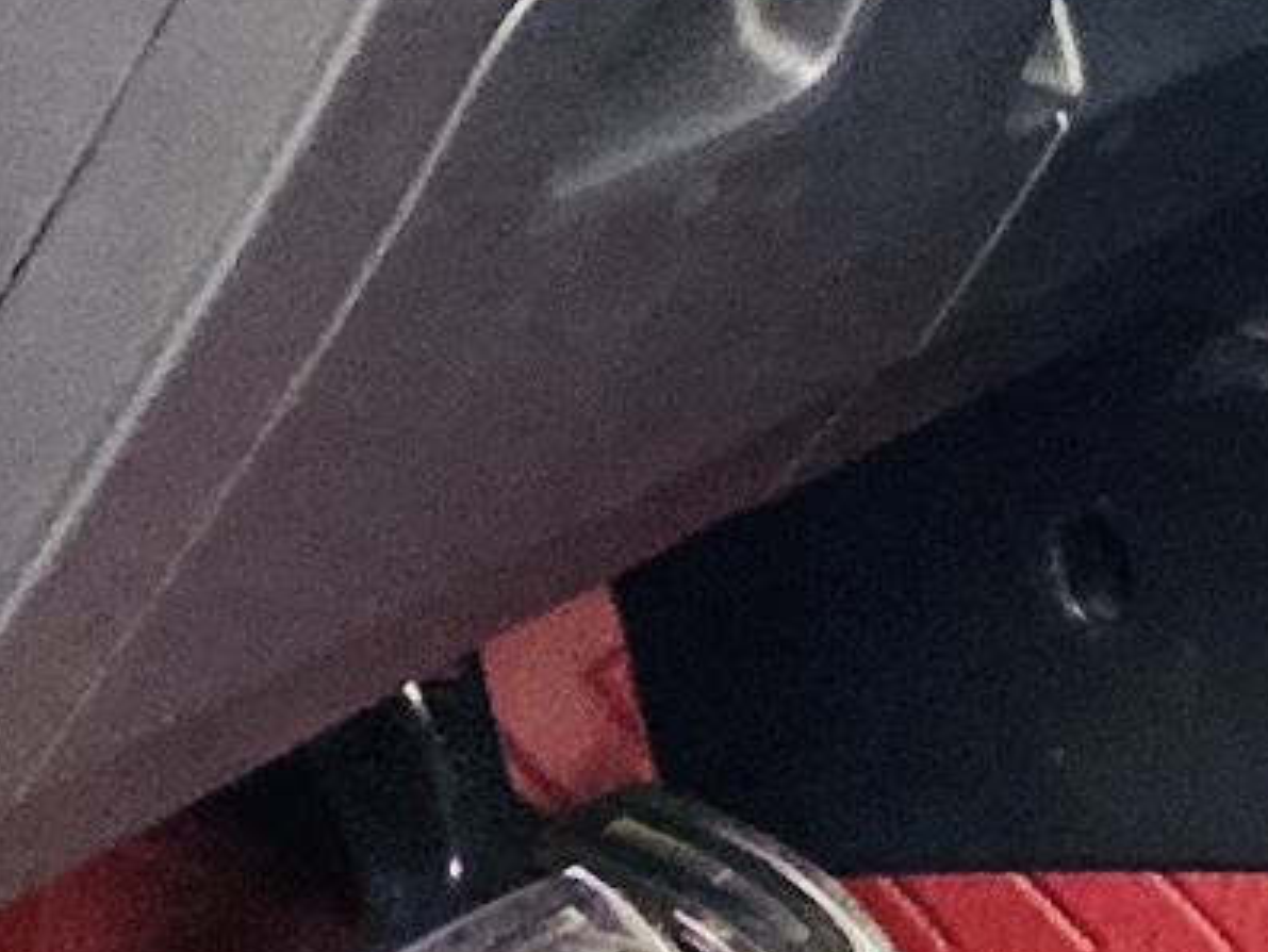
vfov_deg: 10.9
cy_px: -444
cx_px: 3156
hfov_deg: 11.8
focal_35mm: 132
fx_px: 4837
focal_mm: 4.25
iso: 250
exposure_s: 1/50
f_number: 1.8
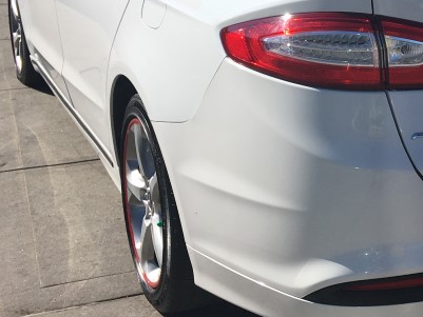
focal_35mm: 74
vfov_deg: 19.7
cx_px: 421
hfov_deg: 25.1
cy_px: 63
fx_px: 905
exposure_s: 1/1972
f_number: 2.2
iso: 25
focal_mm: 4.15
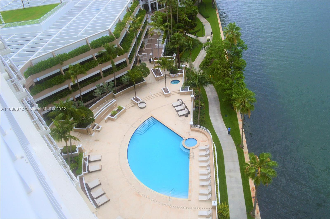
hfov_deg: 67.4
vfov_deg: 47.8
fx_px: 247
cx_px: 165
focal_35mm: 27
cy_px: 110
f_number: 9
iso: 400
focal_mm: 18
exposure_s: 1/100
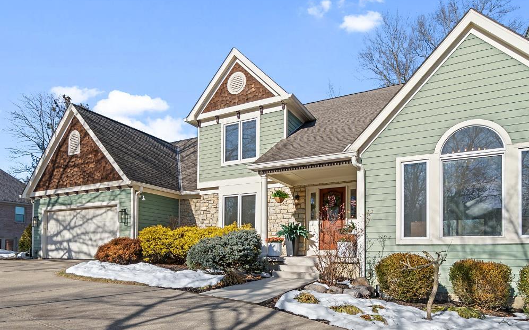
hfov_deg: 77.1
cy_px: 249
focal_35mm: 23
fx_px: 332
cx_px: 271
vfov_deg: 50.7
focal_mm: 10
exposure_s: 1/250
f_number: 8
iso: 400
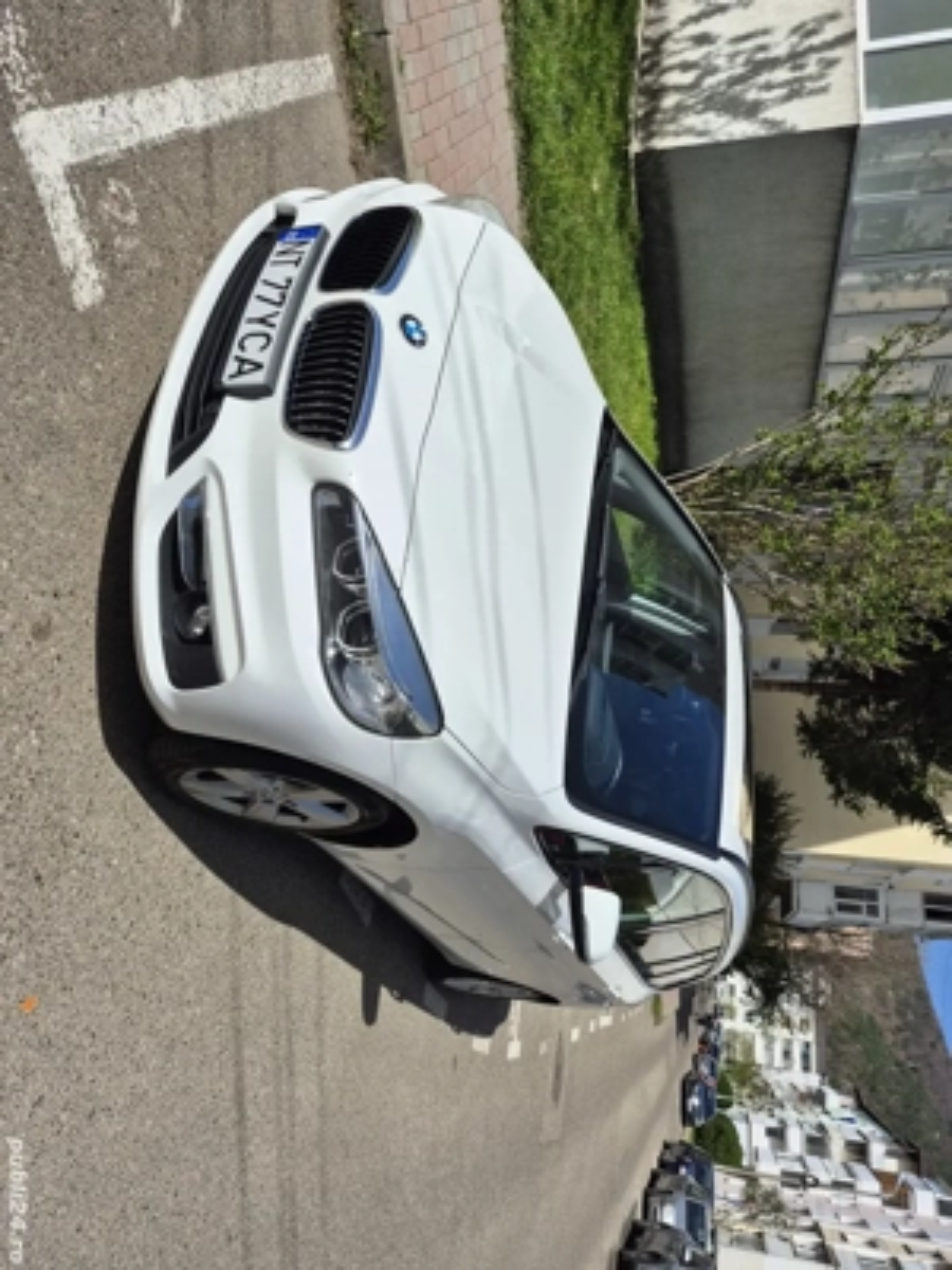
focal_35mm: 23
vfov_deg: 73.9
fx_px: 843
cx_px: 476
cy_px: 635
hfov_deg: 58.9
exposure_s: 1/3416
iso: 25
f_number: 1.8
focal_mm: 5.4
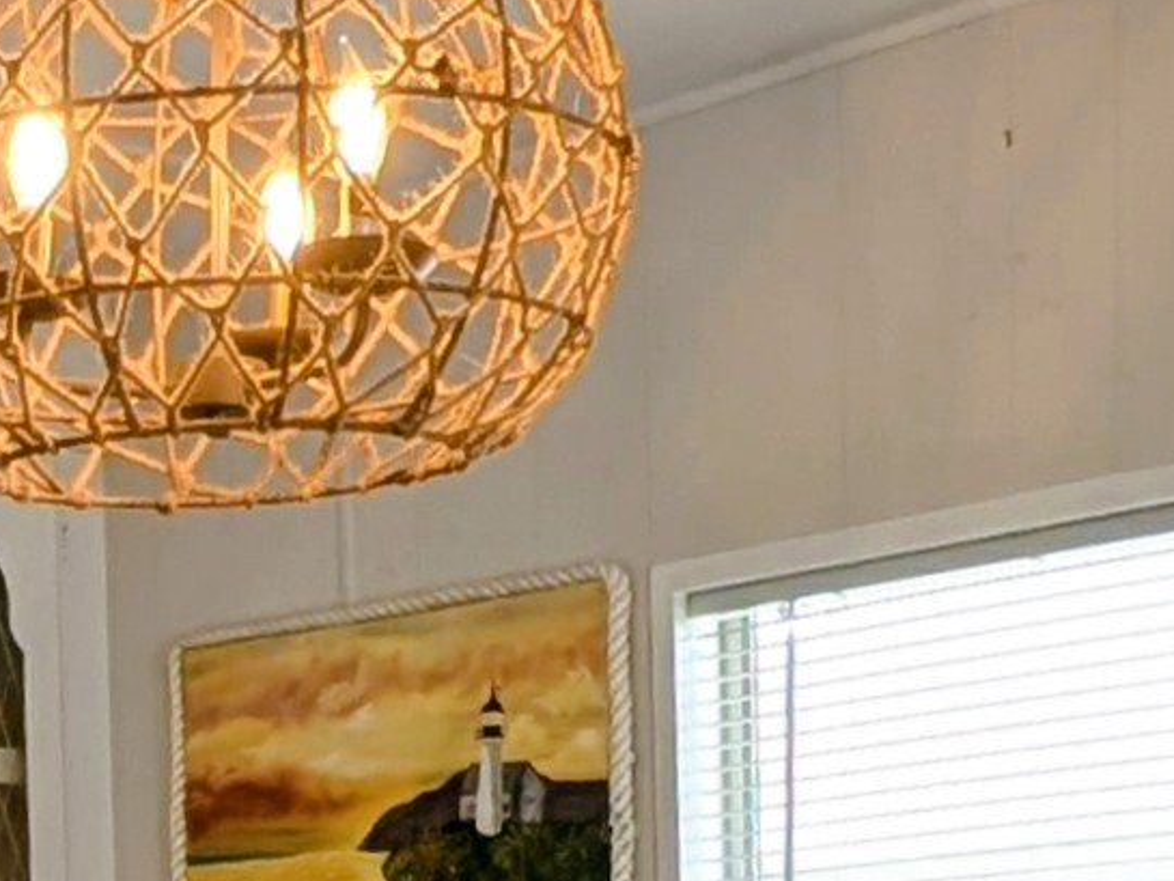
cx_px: -18
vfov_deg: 15.8
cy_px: 1322
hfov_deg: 21.9
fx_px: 2917
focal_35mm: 86
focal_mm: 2.23
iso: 39
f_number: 1.95
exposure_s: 1/153
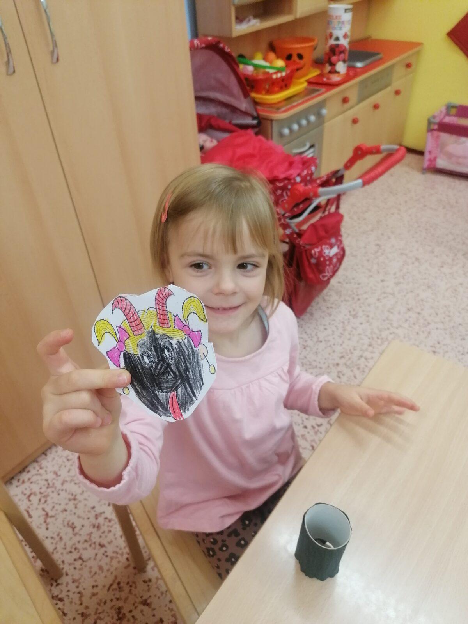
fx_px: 487
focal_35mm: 27
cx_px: 234
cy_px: 312
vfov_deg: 65.3
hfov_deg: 51.4
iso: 160
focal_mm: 4.75
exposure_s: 1/50
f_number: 1.8
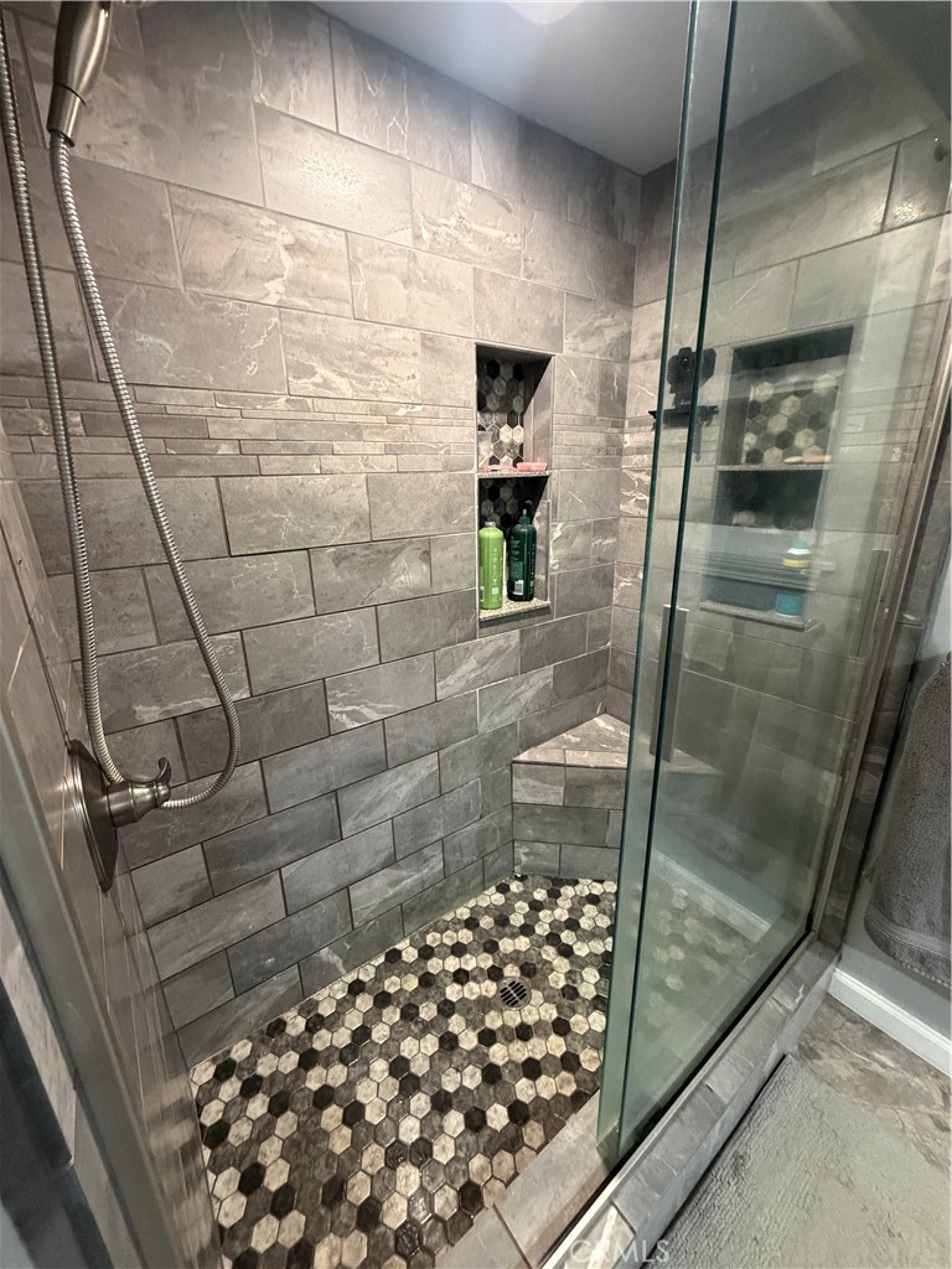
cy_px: 634
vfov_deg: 102.1
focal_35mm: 14
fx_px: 513
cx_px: 476
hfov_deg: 85.7
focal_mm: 2.22
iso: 500
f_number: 2.2
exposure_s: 1/60
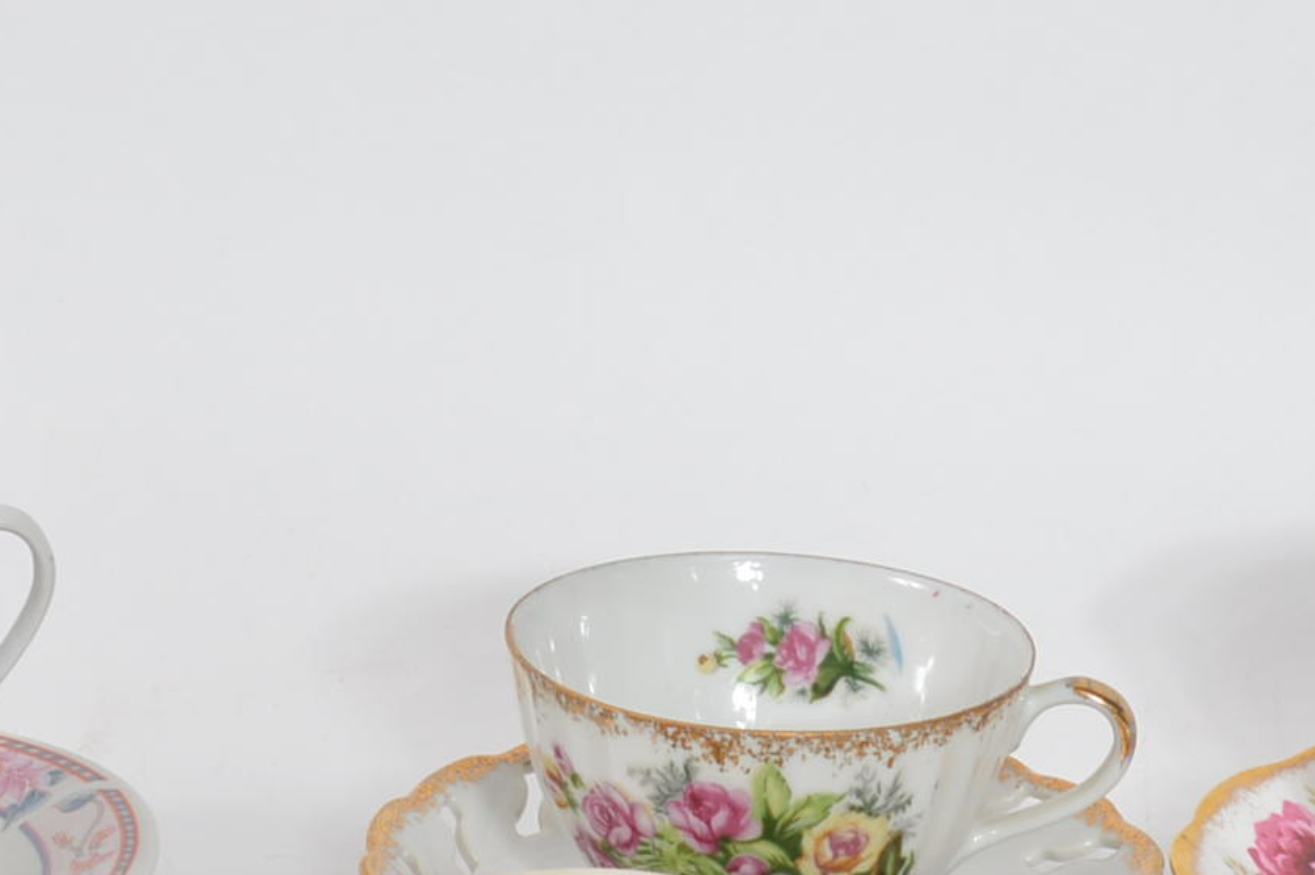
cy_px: 679
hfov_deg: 12.3
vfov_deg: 8.2
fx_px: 6088
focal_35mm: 167
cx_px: 632
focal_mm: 31
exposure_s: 1/100
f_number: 9
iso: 200
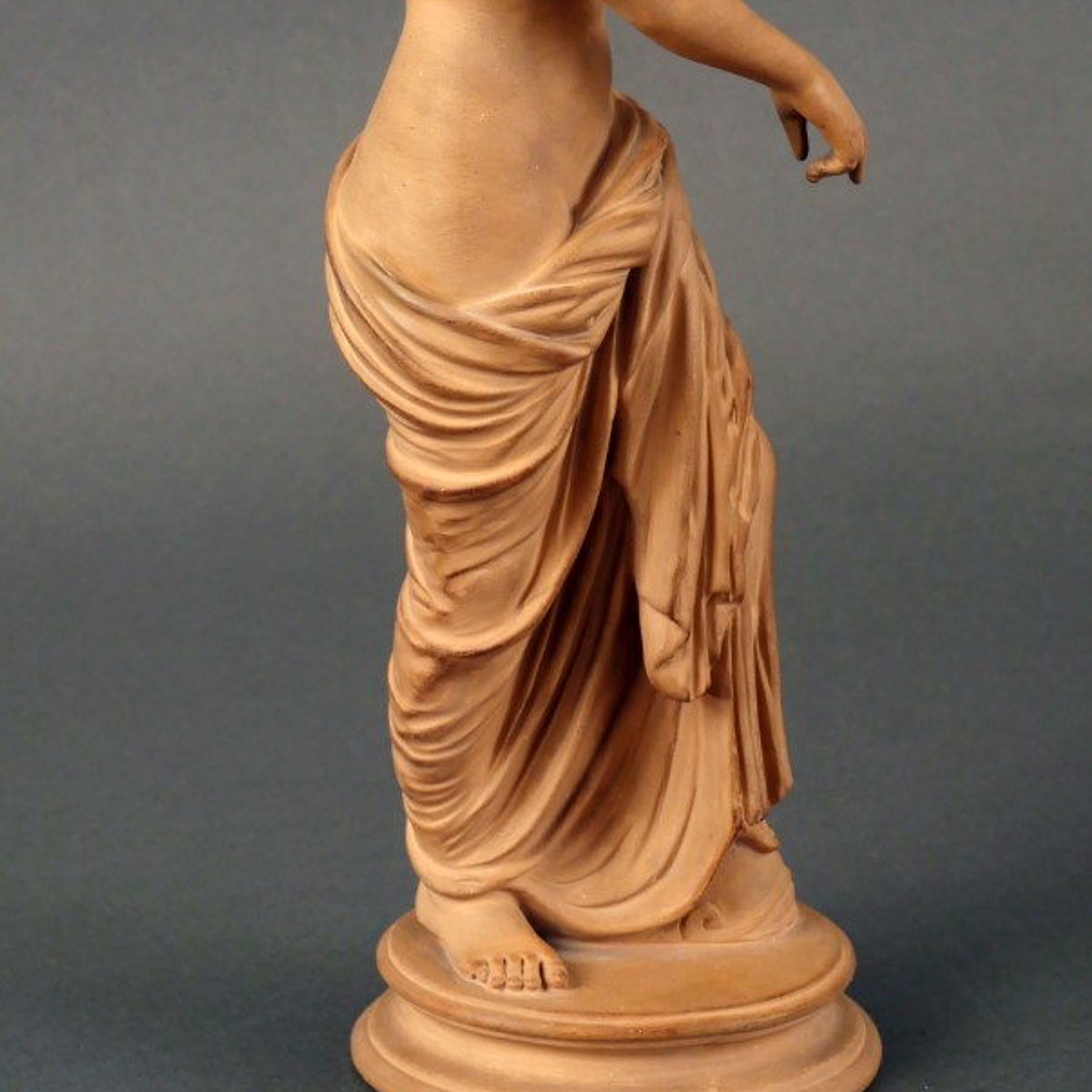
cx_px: 642
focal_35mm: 159
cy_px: 259
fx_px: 5675
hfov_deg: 11.0
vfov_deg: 11.0
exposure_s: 1/125
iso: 200
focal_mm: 50
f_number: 8
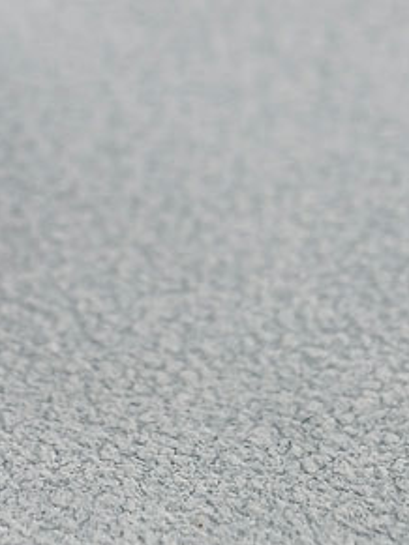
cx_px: -137
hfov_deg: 4.4
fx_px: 5313
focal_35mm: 337
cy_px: -316
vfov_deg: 5.8
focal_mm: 22.48
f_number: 2.67
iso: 125
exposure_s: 1/160
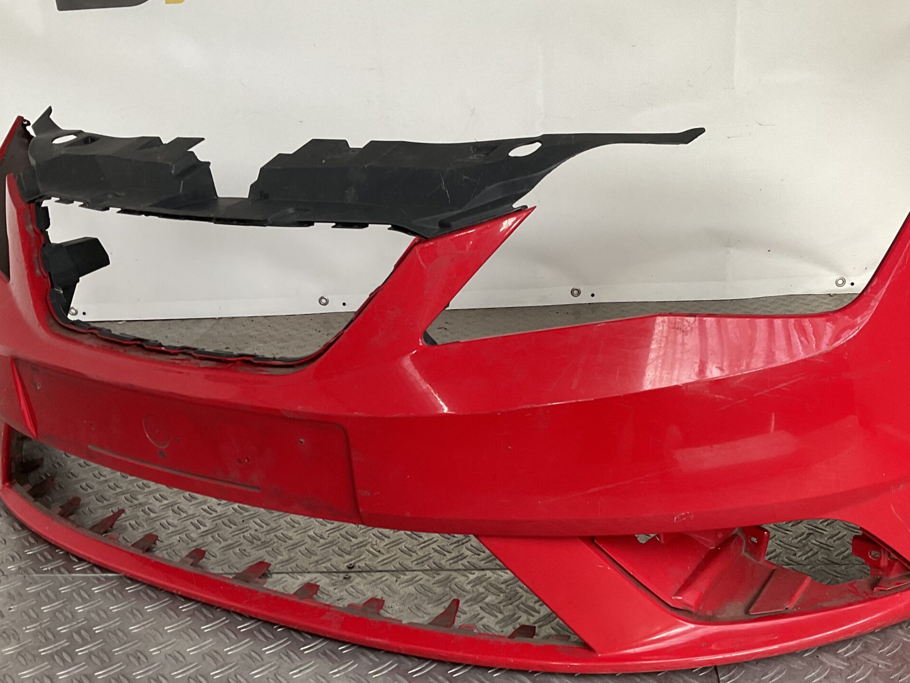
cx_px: 526
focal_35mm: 39
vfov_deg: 36.7
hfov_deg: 47.7
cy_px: 398
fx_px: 1025
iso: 50
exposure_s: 1/100
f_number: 1.8
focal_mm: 3
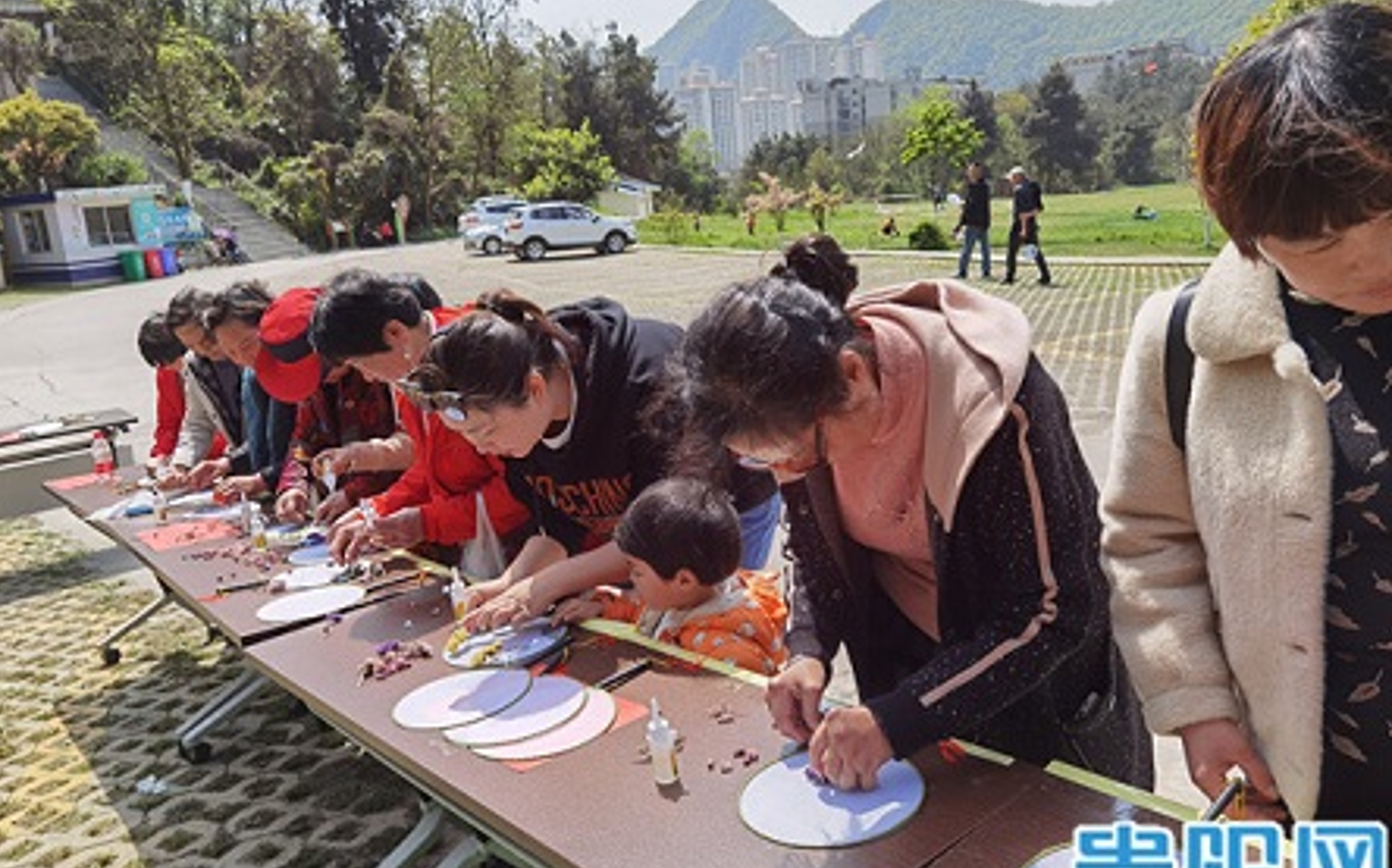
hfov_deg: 64.7
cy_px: 453
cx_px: 693
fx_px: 1100
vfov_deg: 43.1
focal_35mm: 29
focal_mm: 6.71
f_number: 1.9
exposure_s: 1/2331
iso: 50
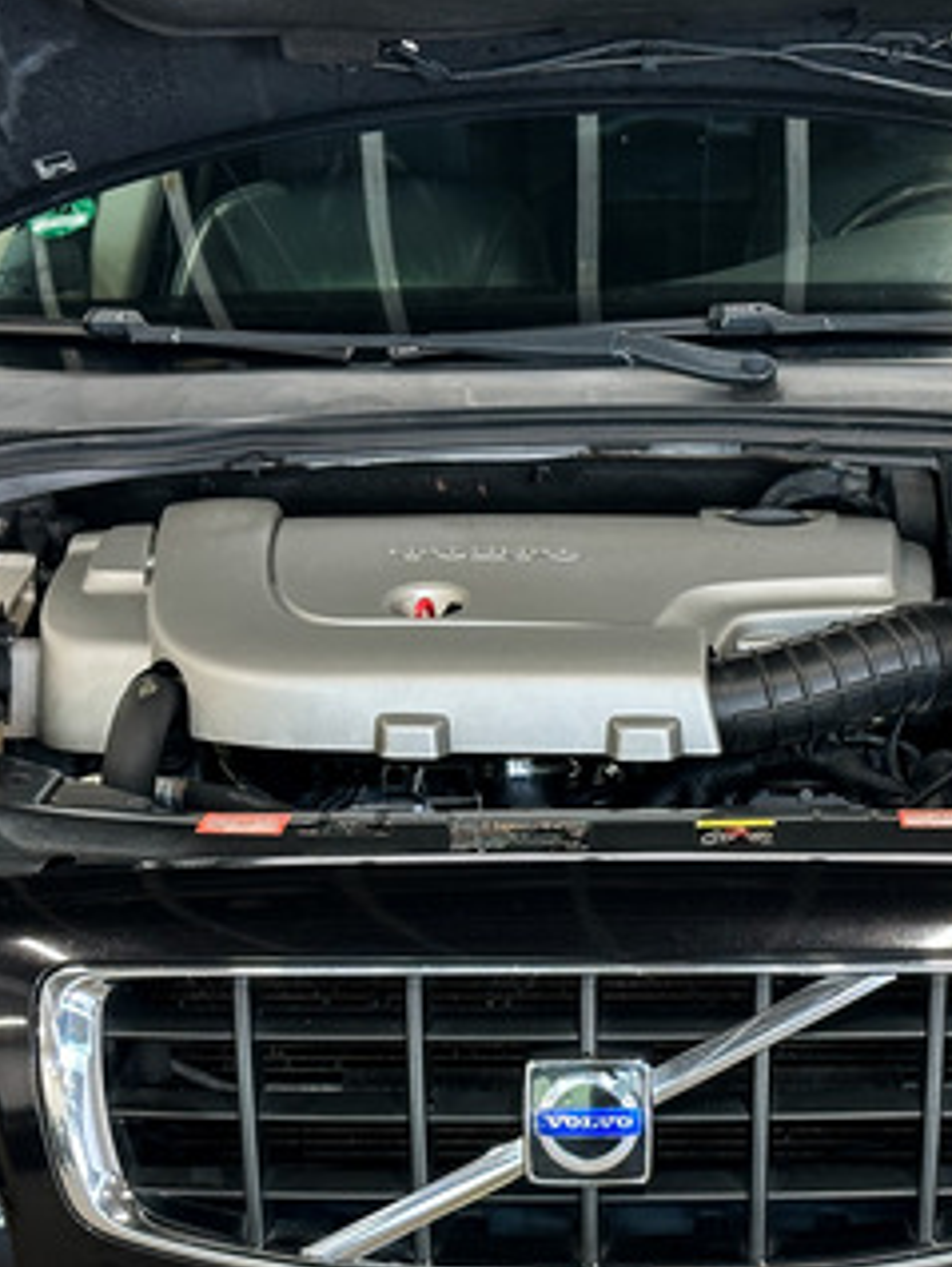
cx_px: 617
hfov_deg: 15.1
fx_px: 3589
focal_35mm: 98
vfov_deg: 20.0
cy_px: 789
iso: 200
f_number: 1.8
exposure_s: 1/35
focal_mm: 6.86
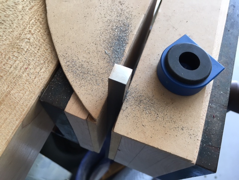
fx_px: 200
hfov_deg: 61.7
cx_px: 120
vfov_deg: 48.2
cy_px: 90
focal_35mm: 29
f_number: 2.2
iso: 25
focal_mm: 4.15
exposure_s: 1/30
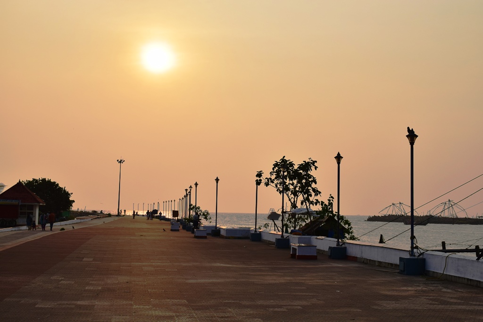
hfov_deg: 35.0
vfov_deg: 23.8
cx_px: 242
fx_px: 765
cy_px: 161
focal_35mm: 57
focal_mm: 38
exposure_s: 1/800
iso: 200
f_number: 13
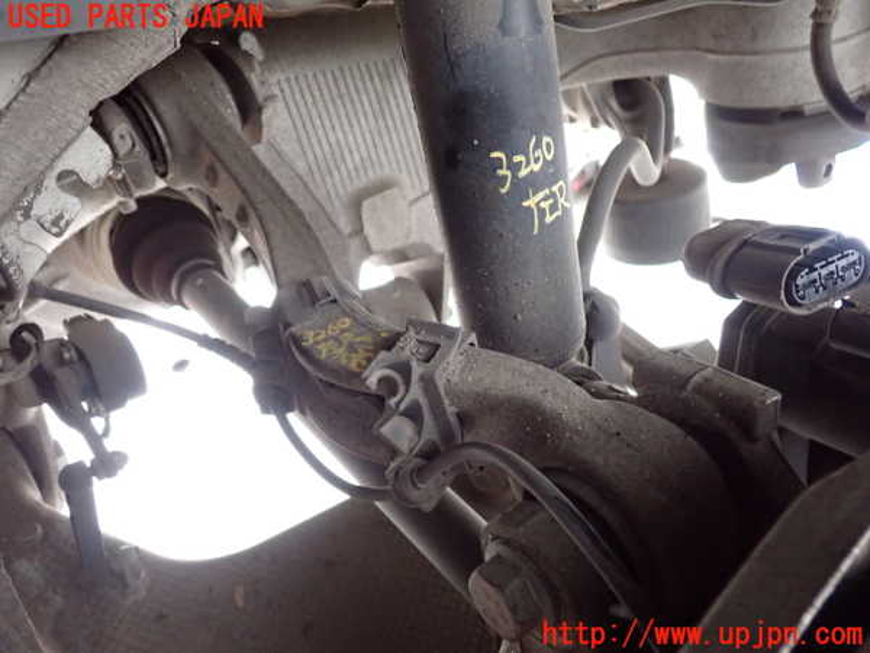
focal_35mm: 30
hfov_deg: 60.0
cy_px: 326
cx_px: 435
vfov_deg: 46.8
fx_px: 754
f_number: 2.3
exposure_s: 1/30
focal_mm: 5.4
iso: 800
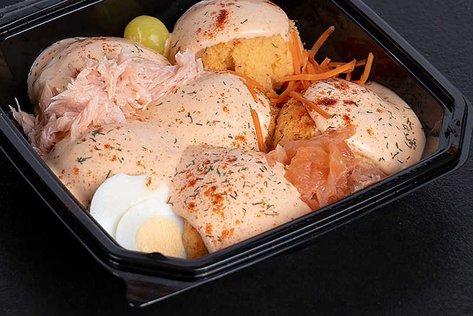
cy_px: 123
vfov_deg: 11.5
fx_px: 1564
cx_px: 218
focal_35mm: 119
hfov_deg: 17.2
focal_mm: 77
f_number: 9
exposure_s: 1/160
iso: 100
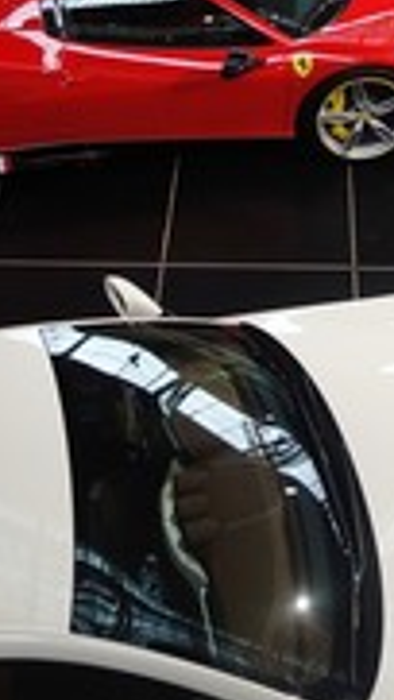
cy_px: 19
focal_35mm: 65
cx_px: 261
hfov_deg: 18.5
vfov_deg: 30.3
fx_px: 1206
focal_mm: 10.4
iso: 640
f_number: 1.8
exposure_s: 1/250
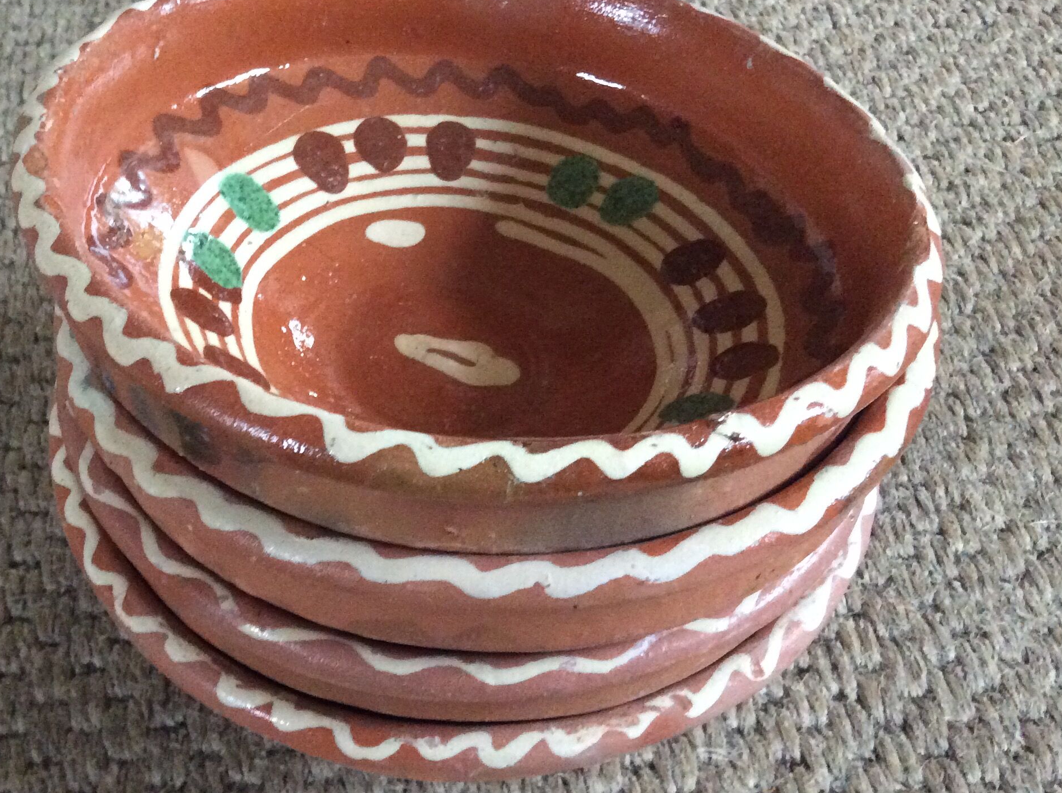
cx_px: 384
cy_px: 420
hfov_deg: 42.6
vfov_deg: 32.8
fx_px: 1348
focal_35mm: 44
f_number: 2.4
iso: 400
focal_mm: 3.3
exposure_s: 1/17
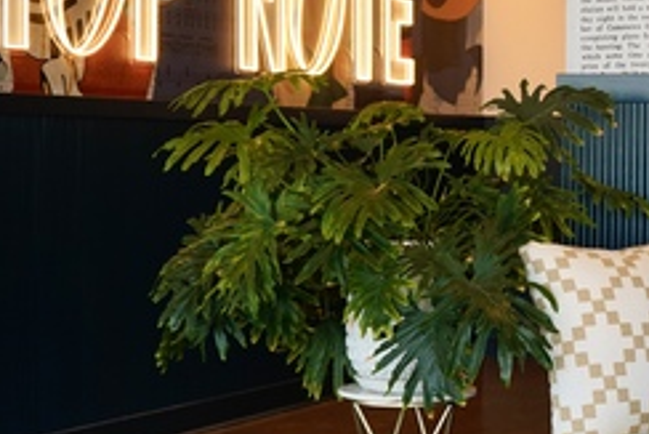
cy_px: 170
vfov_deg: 12.1
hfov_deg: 17.5
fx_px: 2038
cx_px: 710
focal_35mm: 113
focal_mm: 46
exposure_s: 1/160
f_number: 4.5
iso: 1600
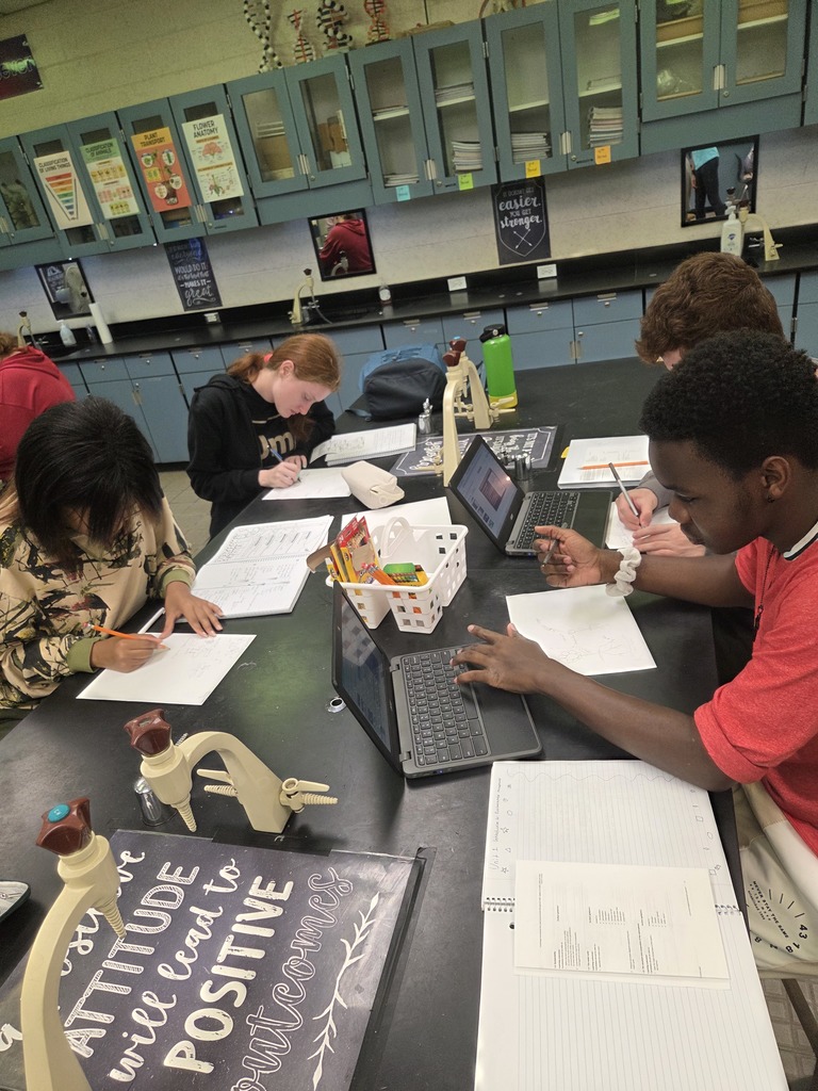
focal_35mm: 23
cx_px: 409
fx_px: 725
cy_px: 546
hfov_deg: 58.9
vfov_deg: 73.9
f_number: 1.8
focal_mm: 5.4
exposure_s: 1/120
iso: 200
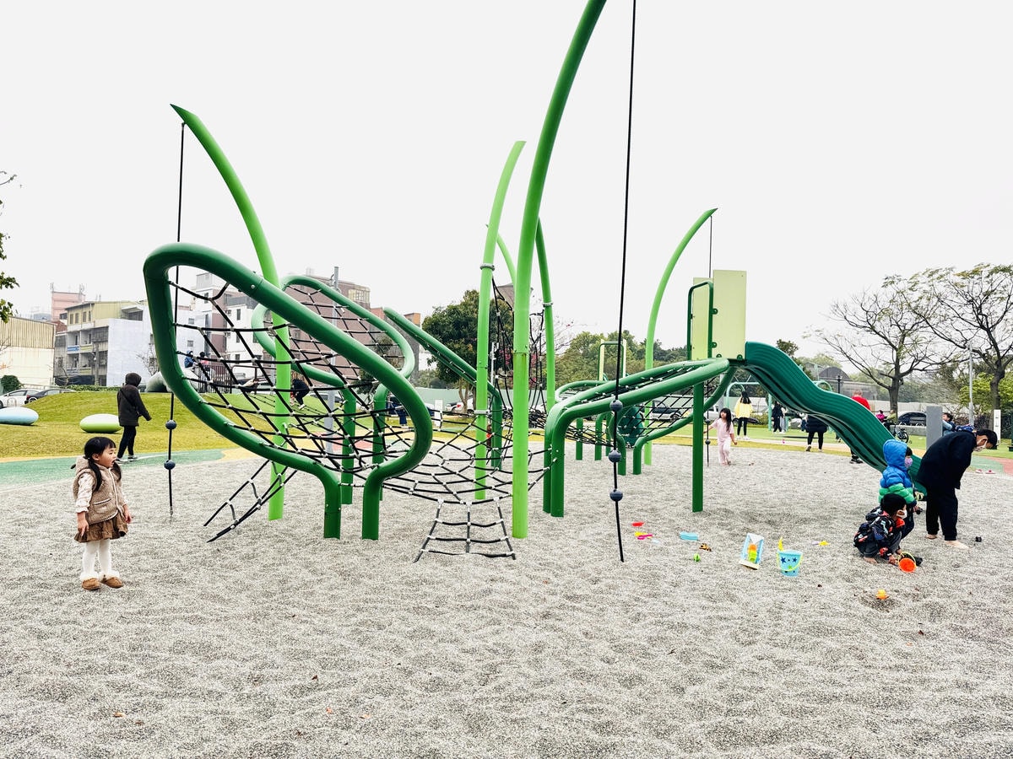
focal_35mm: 24
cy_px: 380
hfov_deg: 71.6
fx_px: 702
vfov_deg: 56.8
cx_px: 506
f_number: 1.78
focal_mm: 6.86
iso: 80
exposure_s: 1/448
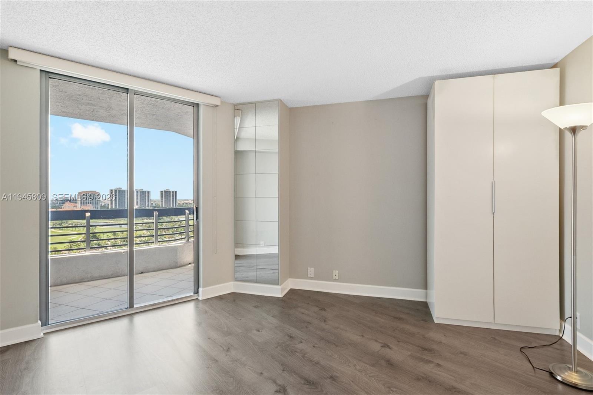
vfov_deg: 77.3
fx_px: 247
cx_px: 296
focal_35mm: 15
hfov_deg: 100.4
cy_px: 198
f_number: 8
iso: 400
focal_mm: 10
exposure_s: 1/15
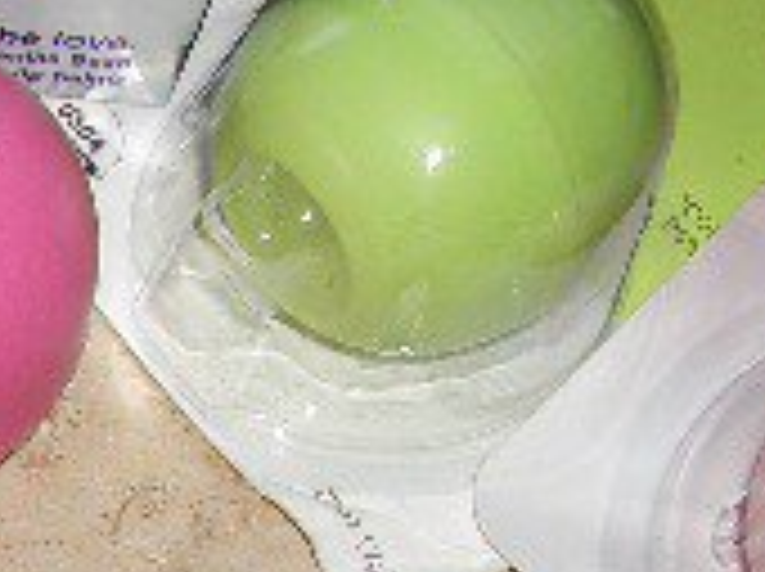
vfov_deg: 10.7
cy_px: 896
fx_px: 2913
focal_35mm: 132
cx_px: -387
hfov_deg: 14.0
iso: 80
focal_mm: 5.8
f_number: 4.3
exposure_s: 1/60
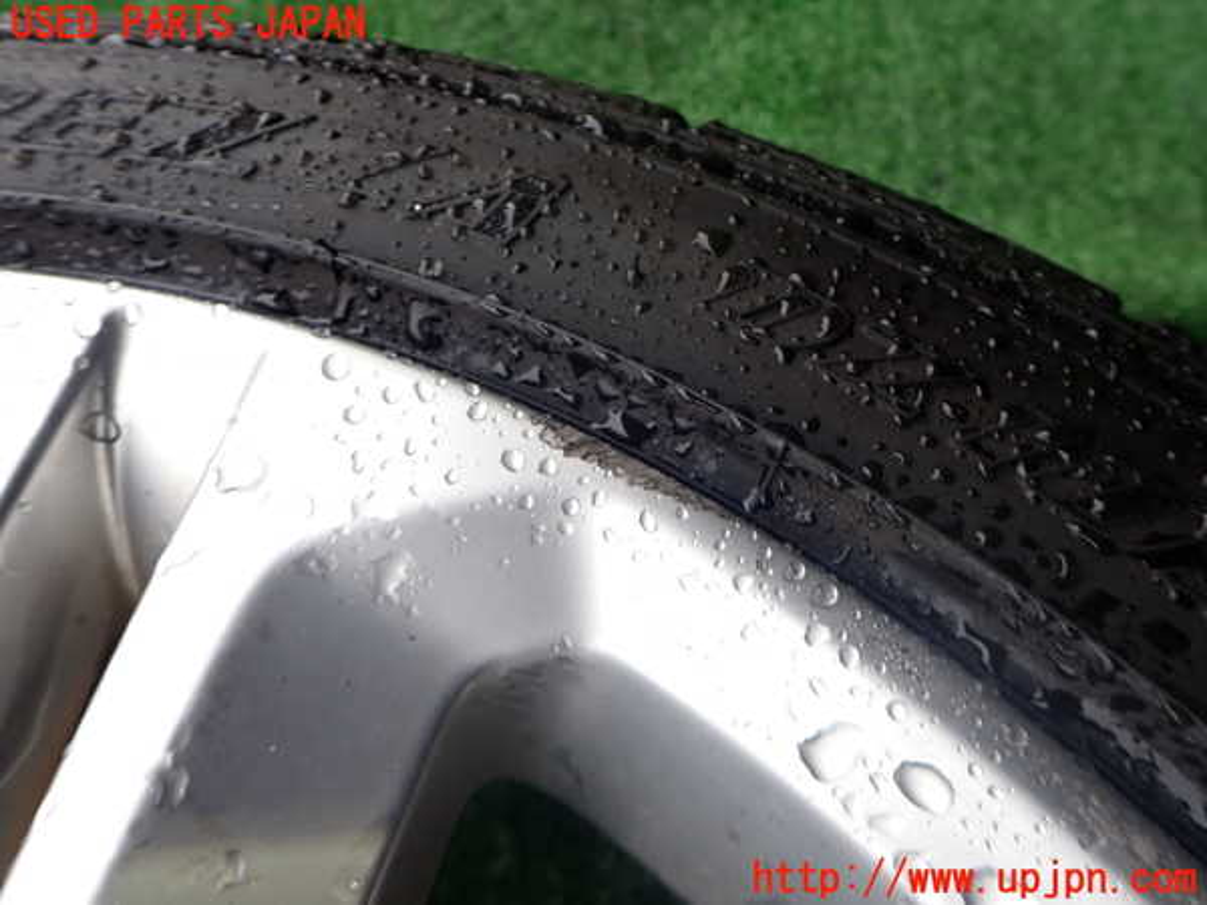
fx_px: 872
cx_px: 604
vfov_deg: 54.9
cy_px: 452
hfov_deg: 69.4
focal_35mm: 25
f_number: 2.8
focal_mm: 4.5
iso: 100
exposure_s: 1/160
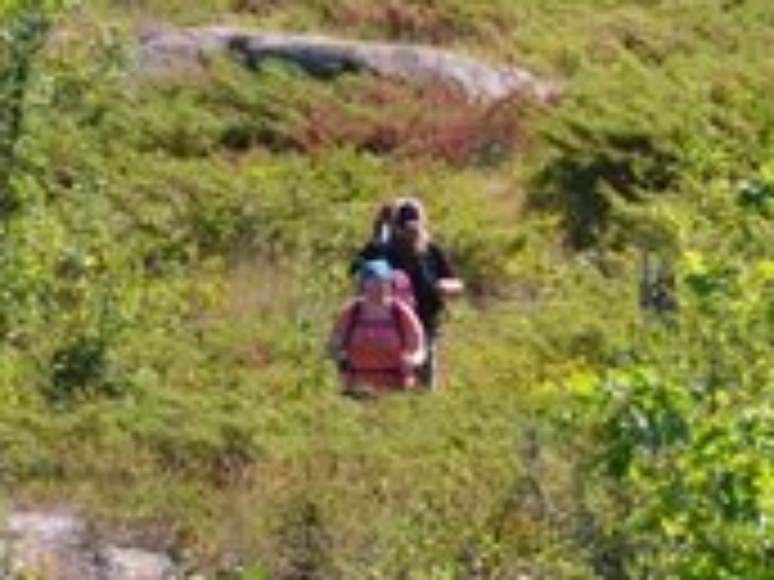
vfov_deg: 2.6
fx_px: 12745
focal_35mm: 570
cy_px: 268
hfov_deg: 3.5
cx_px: 594
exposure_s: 1/320
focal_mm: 170
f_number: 5.6
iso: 400
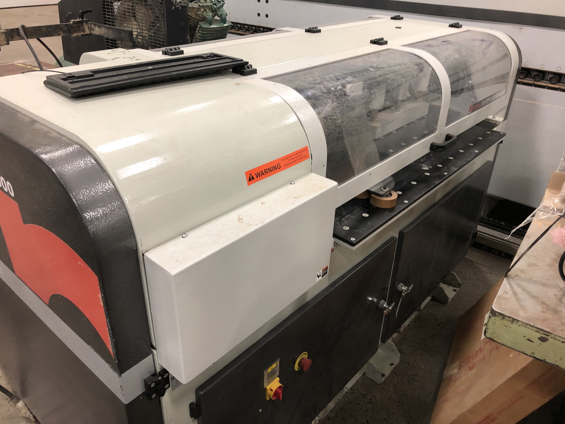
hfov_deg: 63.4
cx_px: 282
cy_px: 212
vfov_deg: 49.7
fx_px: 457
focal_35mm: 28
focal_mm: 4
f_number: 1.8
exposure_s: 1/15
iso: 50
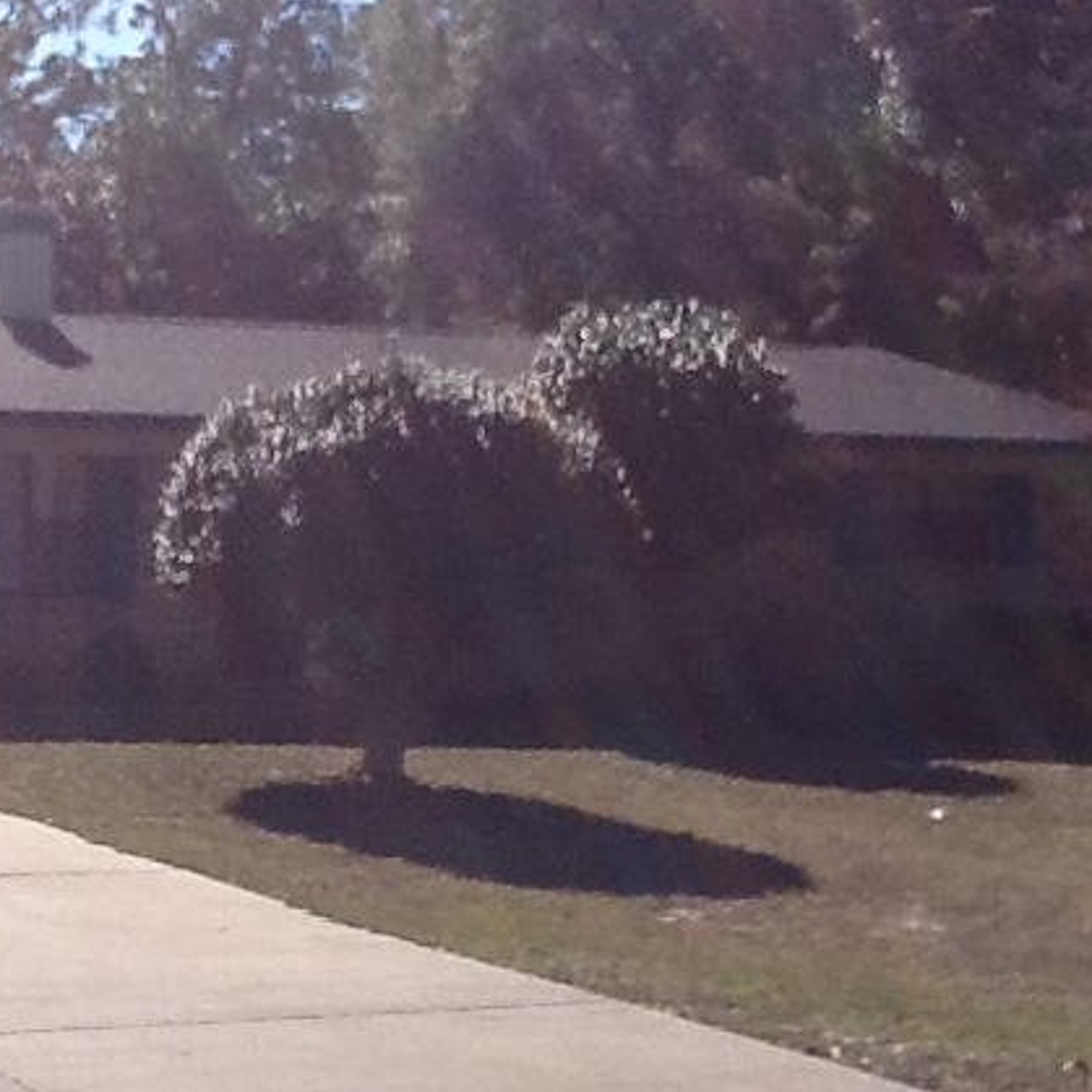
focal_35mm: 89
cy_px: 784
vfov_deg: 19.4
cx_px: 136
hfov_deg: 19.2
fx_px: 3176
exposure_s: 1/2232
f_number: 2.4
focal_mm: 2.03
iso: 40
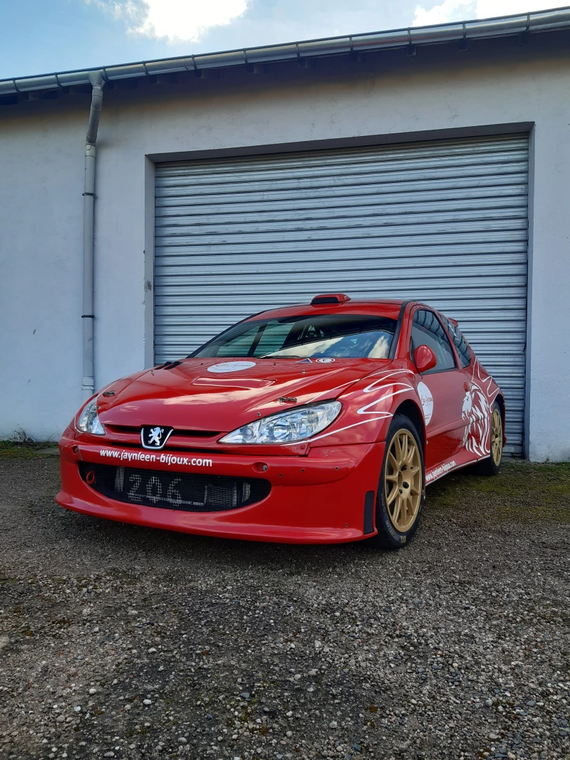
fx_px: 571
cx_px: 285
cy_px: 380
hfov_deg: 53.1
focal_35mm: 26
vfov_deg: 67.3
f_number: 1.7
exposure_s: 1/279
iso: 40
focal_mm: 3.92
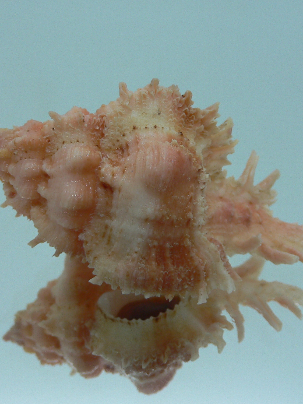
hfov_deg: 30.9
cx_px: 137
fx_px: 548
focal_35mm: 47
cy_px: 202
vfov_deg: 40.4
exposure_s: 1/60
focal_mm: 4.6
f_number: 2.8
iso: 80
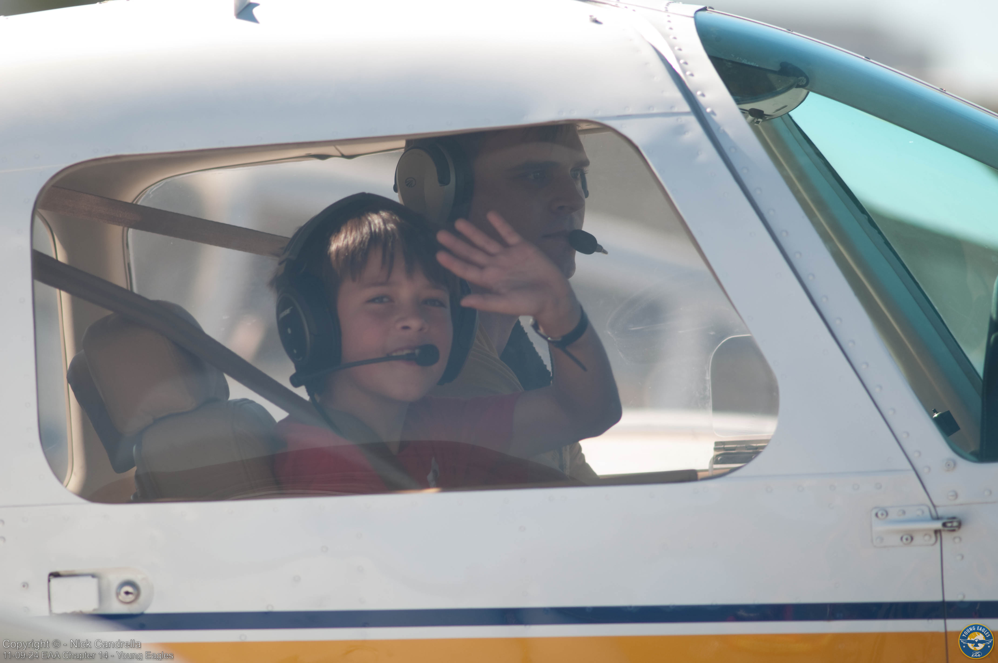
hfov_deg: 4.6
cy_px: 332
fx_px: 12460
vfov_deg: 3.0
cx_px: 499
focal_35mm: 450
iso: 100
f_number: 4
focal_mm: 300
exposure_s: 1/200
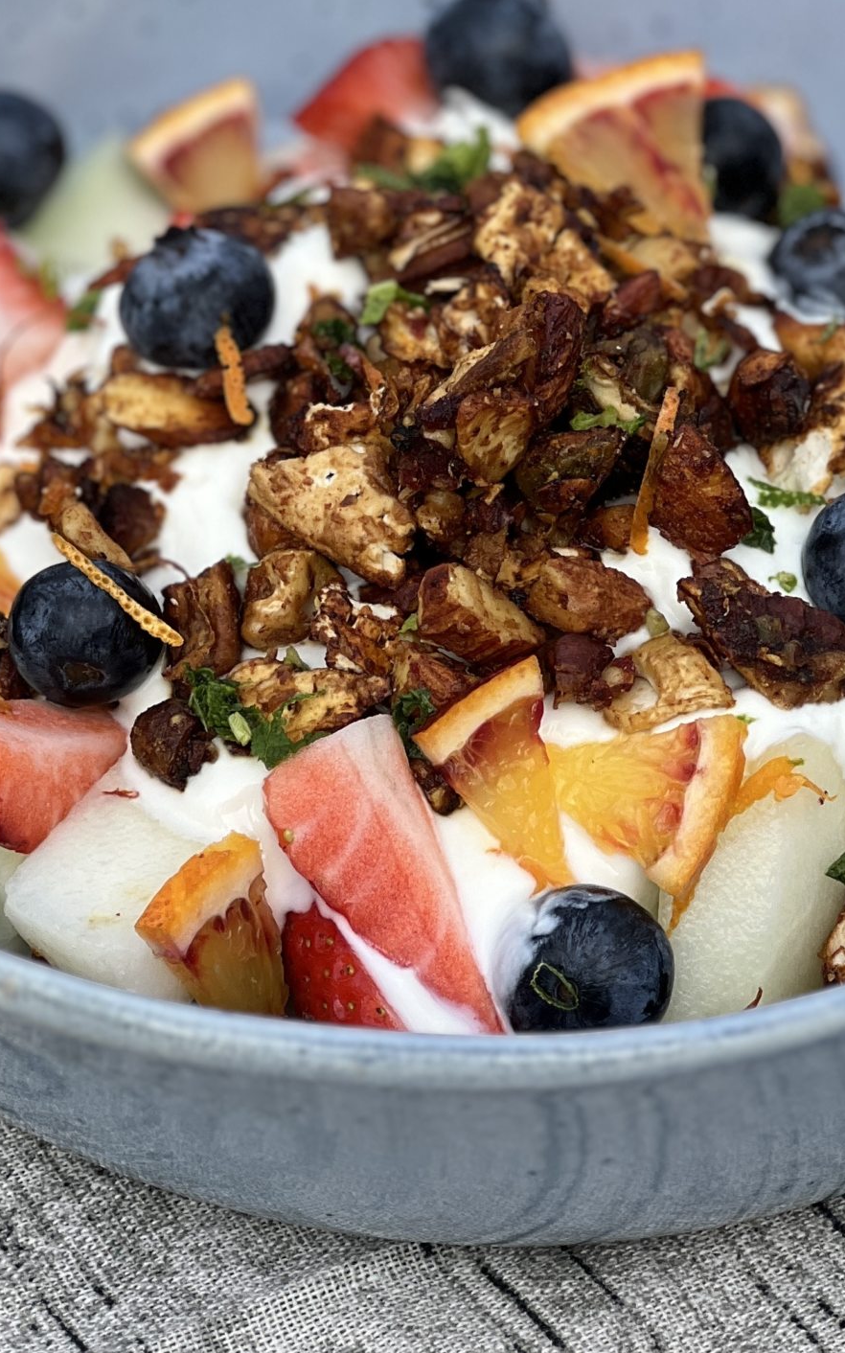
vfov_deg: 14.1
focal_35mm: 148
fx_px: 5455
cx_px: 373
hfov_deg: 8.9
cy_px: 472
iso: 25
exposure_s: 1/243
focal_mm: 9
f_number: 2.8
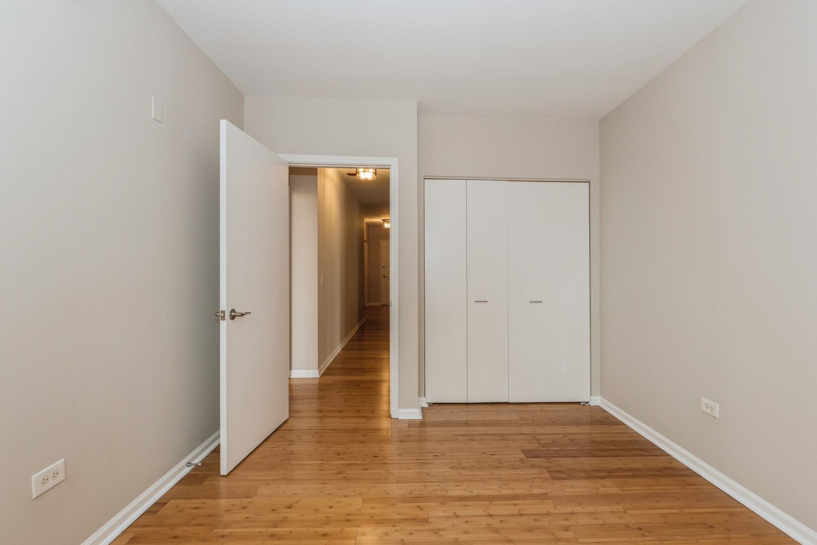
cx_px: 408
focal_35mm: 17
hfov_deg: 93.3
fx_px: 386
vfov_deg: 70.5
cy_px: 272
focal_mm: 17
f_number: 11
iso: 250
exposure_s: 1/20
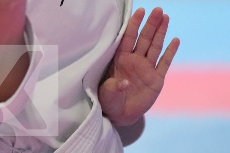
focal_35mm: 722
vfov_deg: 1.9
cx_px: 12
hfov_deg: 2.9
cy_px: -87
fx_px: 4611
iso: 5000
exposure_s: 1/500
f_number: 2.8
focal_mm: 185
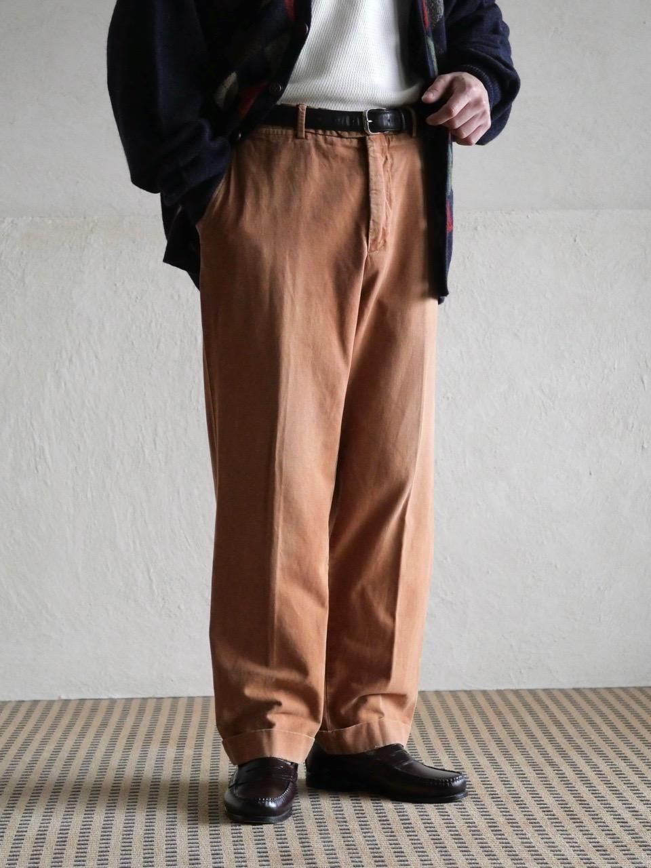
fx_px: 2106
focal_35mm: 84
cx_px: 326
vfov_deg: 23.3
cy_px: 434
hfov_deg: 17.6
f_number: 3.9
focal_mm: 42
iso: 3200
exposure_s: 1/100
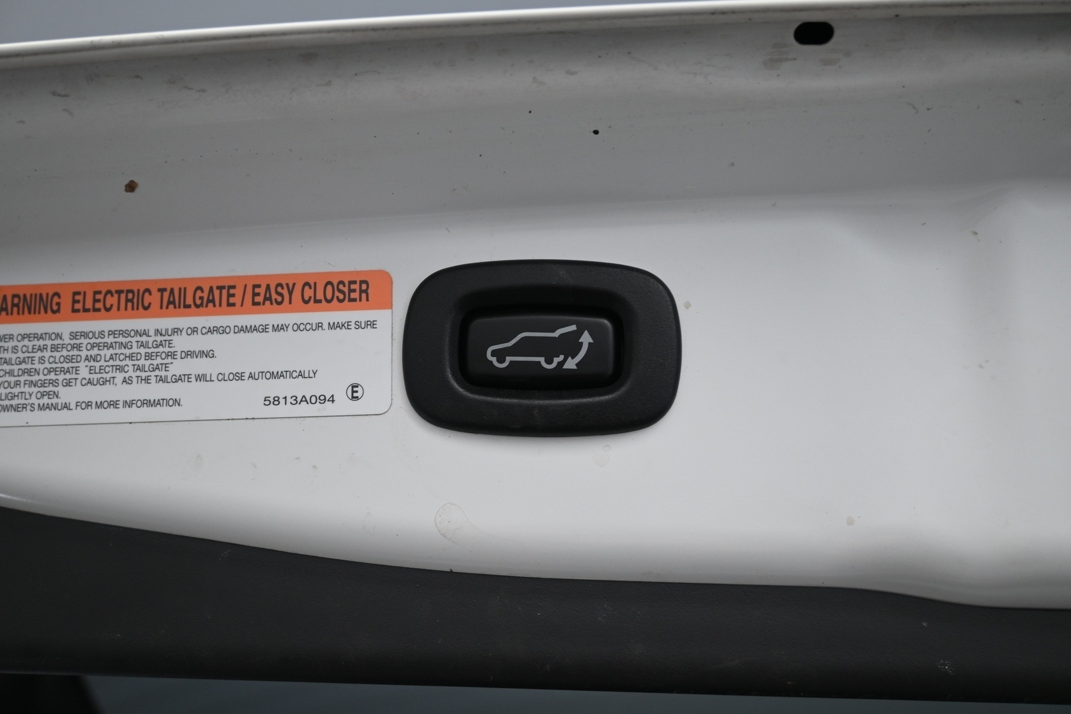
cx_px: 536
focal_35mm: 34
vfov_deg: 38.4
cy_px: 357
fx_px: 1026
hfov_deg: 55.1
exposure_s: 1/60
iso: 320
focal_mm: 23
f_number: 4.2
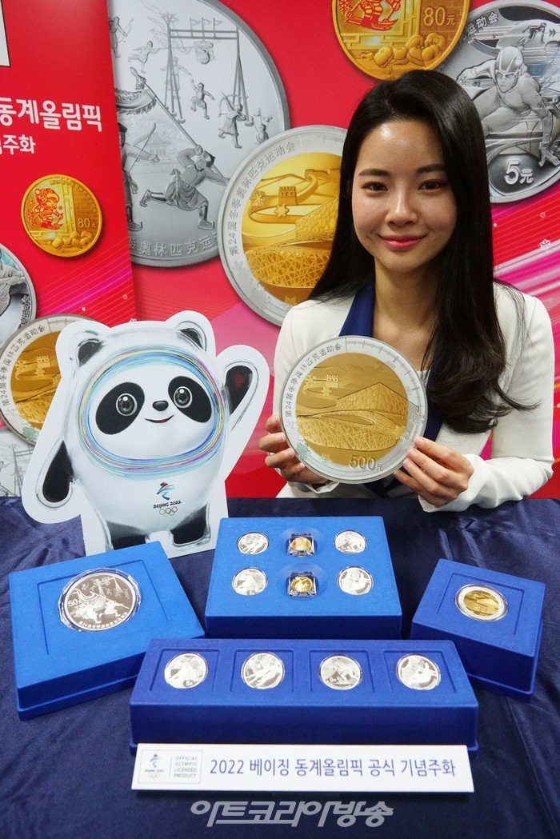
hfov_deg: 53.2
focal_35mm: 24
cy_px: 420
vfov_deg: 73.7
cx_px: 280
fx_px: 560
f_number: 8
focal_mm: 24
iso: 10000
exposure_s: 1/125
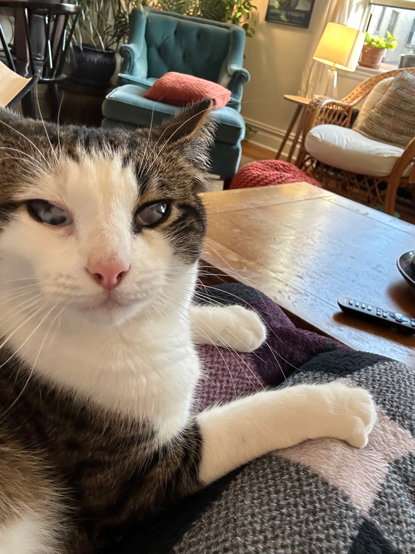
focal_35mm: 30
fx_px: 480
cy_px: 277
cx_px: 208
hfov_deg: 46.8
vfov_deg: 60.0
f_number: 1.9
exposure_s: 1/60
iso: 125
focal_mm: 2.69
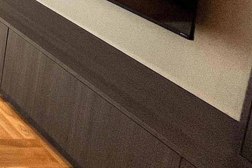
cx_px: -260
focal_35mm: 60
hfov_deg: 18.9
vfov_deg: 18.8
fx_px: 420
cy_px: -111
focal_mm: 1.57
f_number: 1.8
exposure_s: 1/100
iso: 32
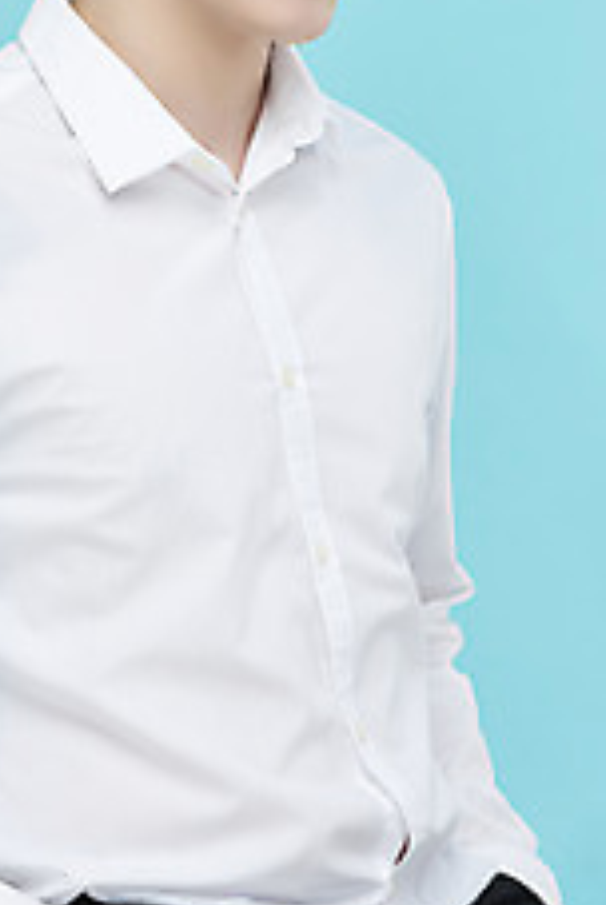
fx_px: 6872
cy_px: 163
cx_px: 118
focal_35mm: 273
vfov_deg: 7.5
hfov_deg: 5.0
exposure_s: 1/125
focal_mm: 155
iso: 64
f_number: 8
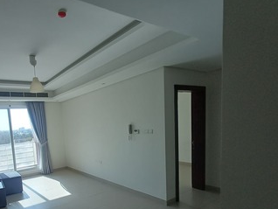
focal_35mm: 23
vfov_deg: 57.0
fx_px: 185
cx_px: 79
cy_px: 147
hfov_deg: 70.3
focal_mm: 1.64
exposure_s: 1/100
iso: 50
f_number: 2.2
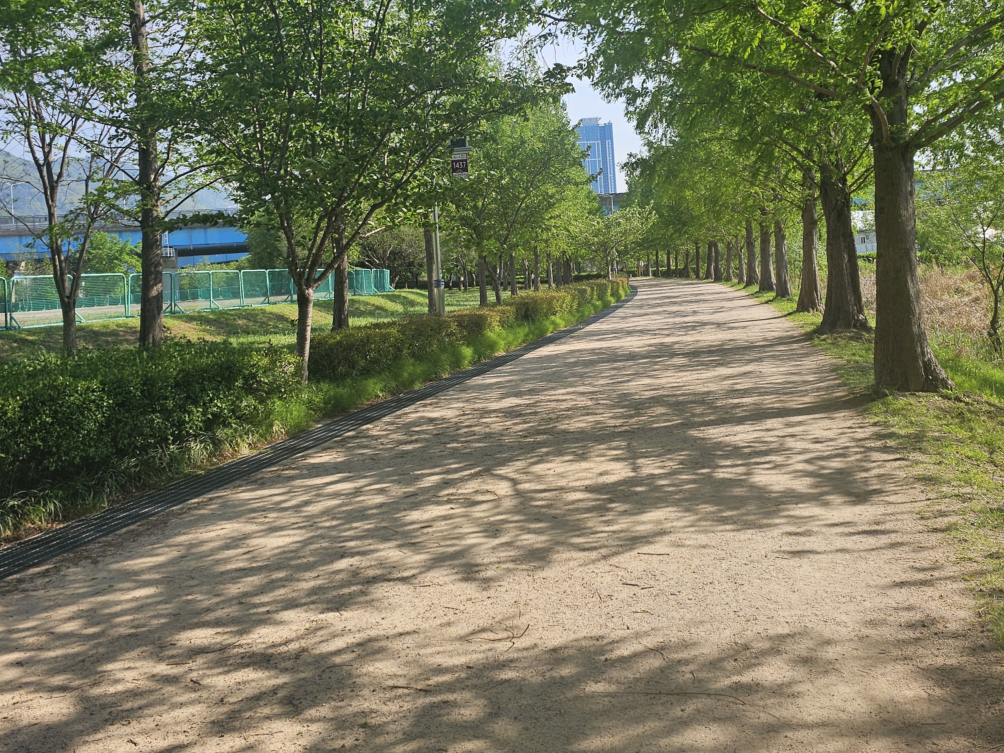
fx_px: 1044
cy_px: 269
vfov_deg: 39.3
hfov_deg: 51.2
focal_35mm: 36
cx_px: 577
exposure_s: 1/535
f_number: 1.7
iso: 10
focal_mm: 6.3
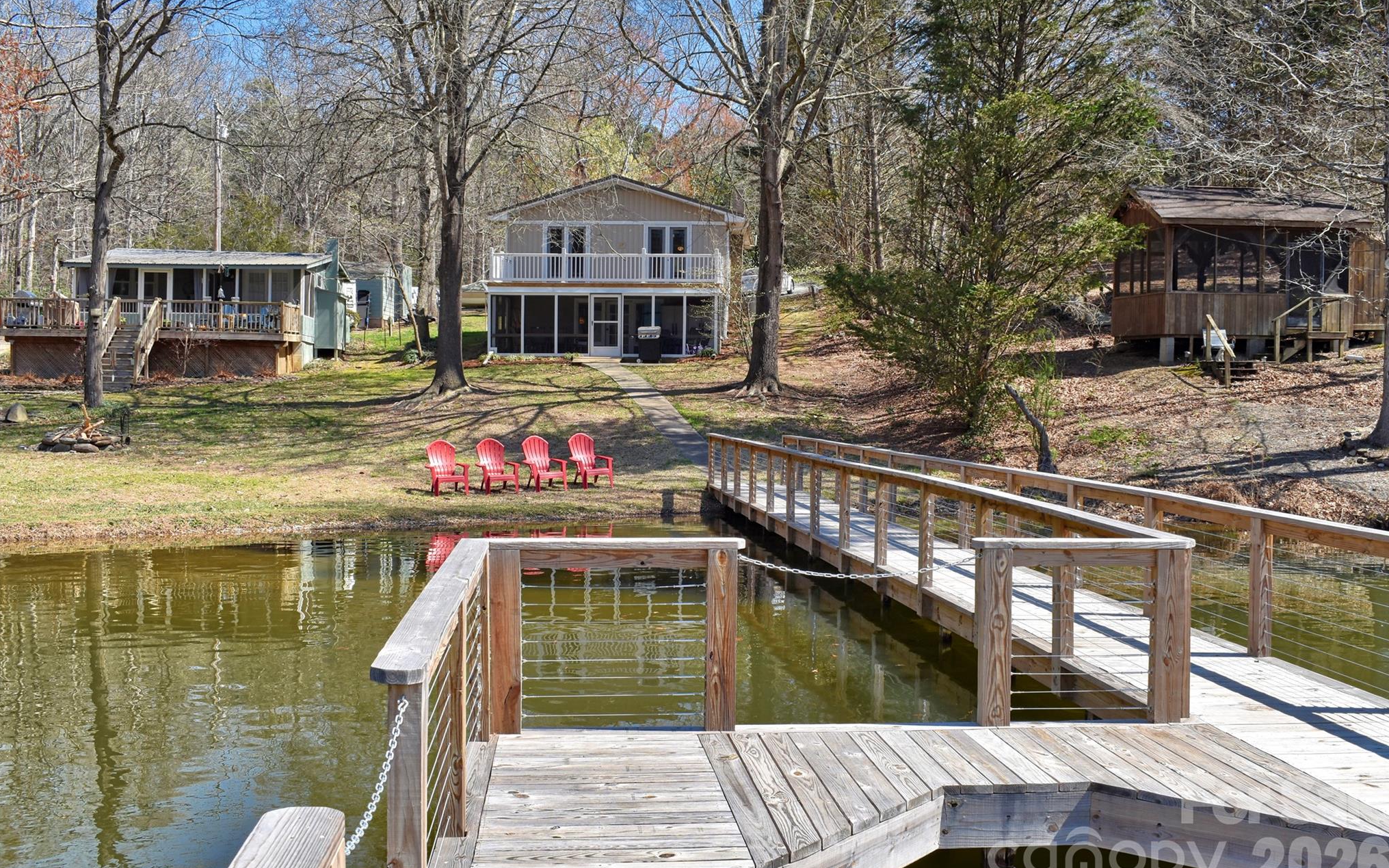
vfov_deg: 34.4
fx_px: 1401
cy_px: 444
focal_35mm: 37
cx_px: 699
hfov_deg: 52.8
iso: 100
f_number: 9
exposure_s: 1/200
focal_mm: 24
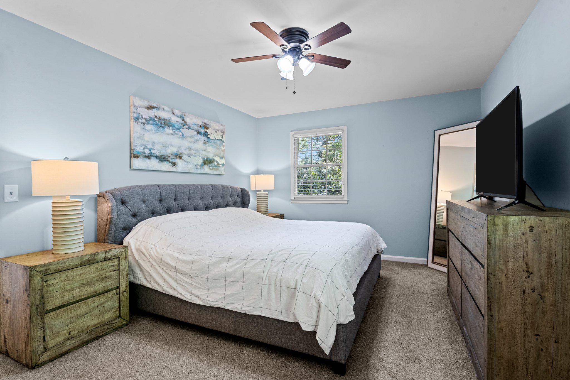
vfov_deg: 70.4
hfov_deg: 93.3
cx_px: 285
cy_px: 190
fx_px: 269
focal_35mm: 17
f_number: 7.1
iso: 400
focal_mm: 17
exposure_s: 1/3
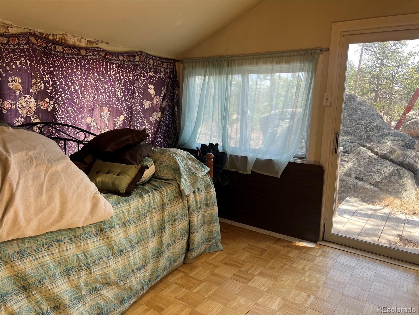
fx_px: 315
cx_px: 210
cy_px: 158
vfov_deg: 53.1
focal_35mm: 26
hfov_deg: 67.3
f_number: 1.5
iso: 40
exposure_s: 1/167
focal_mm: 5.7
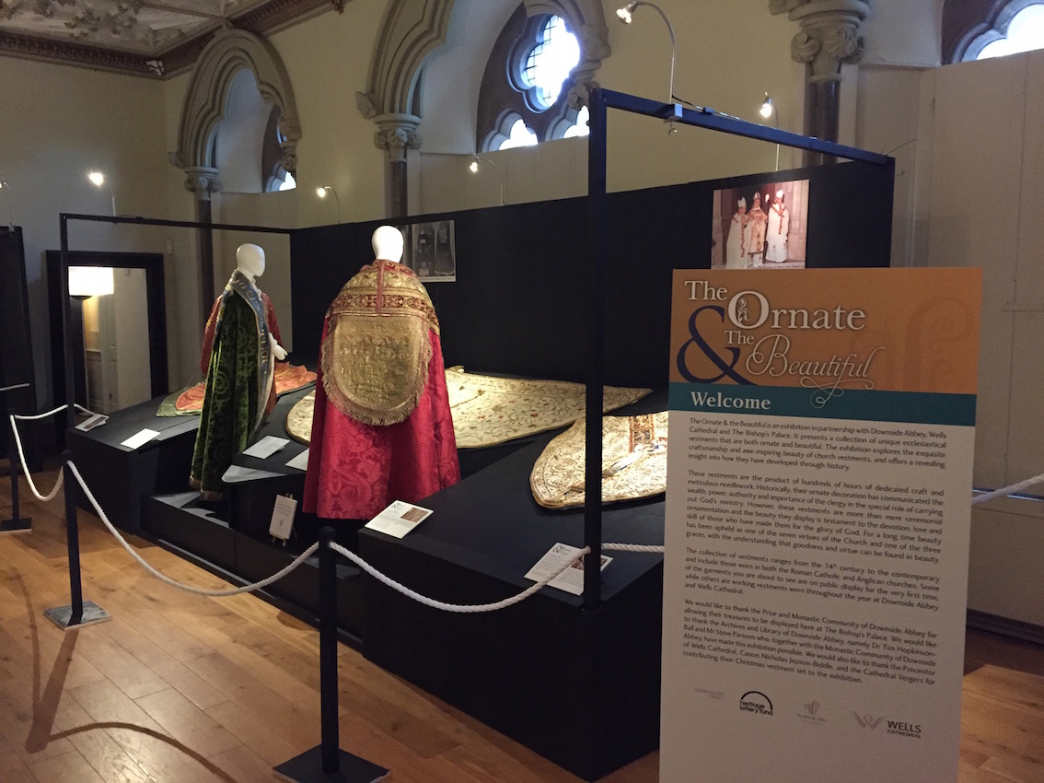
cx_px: 522
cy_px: 392
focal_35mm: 29
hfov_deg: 61.7
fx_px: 874
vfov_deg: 48.2
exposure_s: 1/17
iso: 400
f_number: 2.2
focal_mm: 4.15
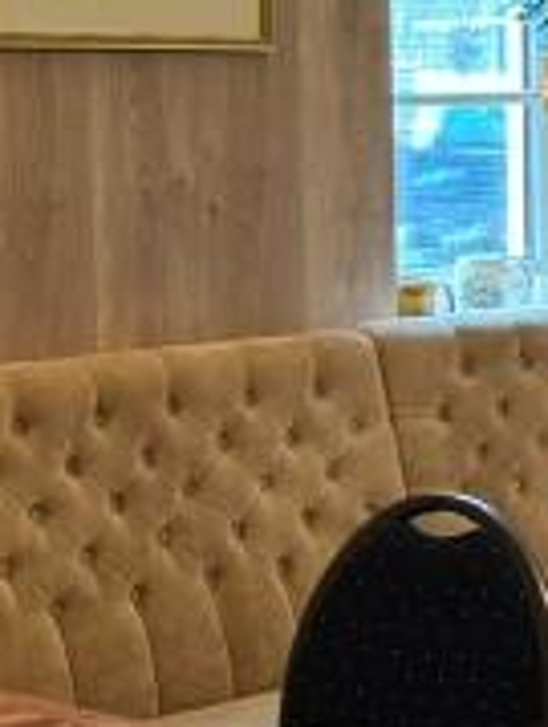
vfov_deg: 14.4
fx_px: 2881
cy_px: 390
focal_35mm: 137
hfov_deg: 10.2
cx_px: 1007
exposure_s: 1/50
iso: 400
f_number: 1.78
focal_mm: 6.76
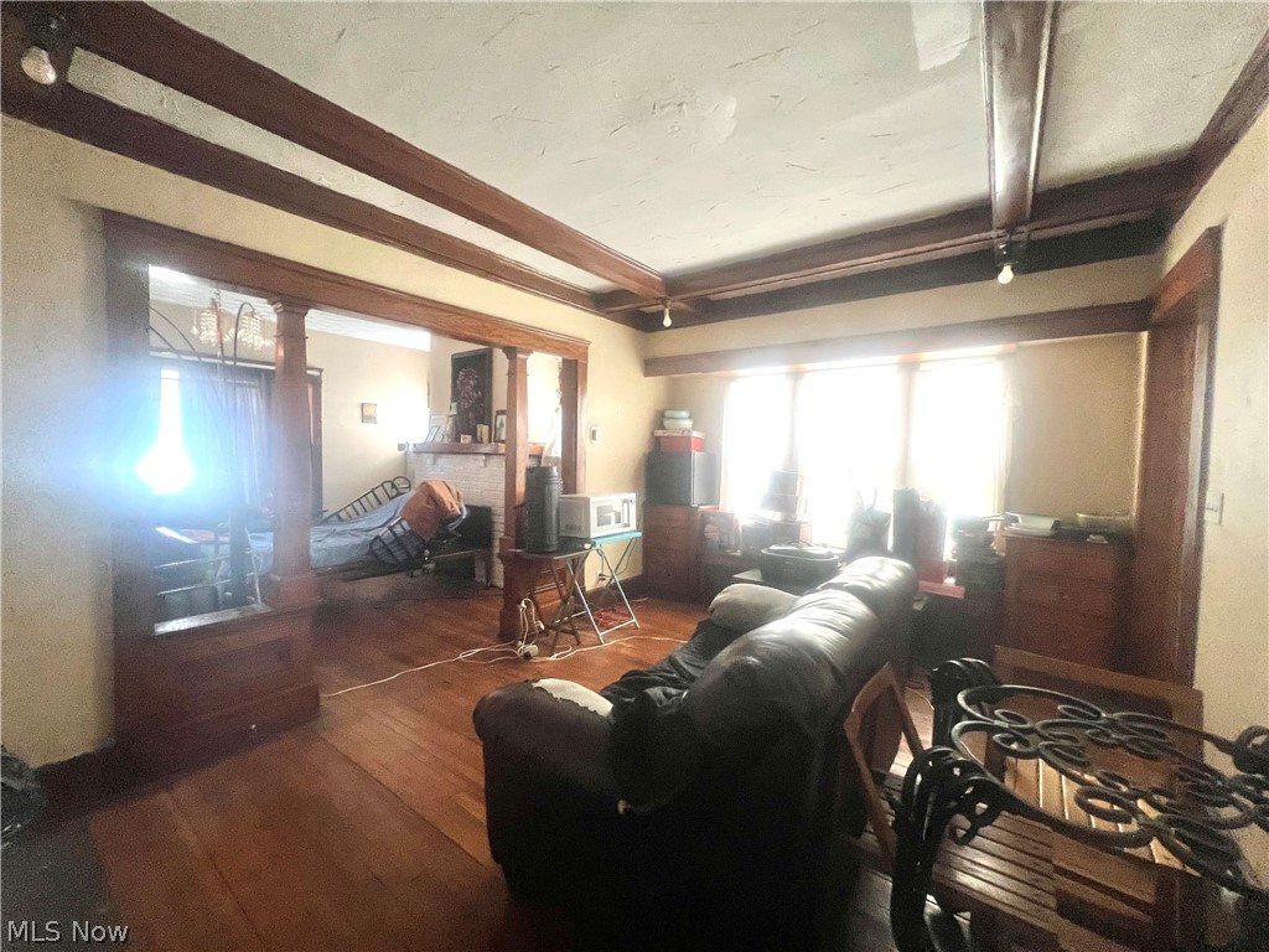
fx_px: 477
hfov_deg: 106.2
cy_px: 476
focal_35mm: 13
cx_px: 634
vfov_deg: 89.9
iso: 400
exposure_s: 1/60
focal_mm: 1.57
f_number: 1.8
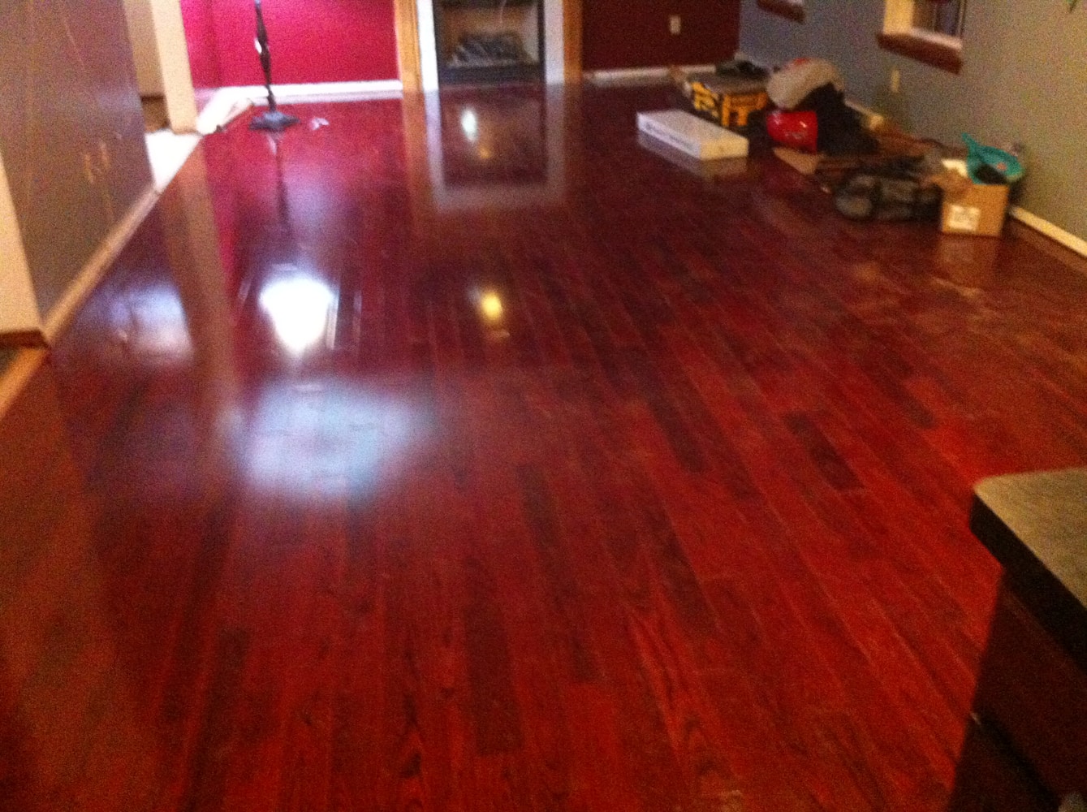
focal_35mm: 35
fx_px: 1097
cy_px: 406
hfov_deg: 52.7
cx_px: 544
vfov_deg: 40.6
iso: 1000
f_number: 2.8
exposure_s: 1/15
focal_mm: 3.85
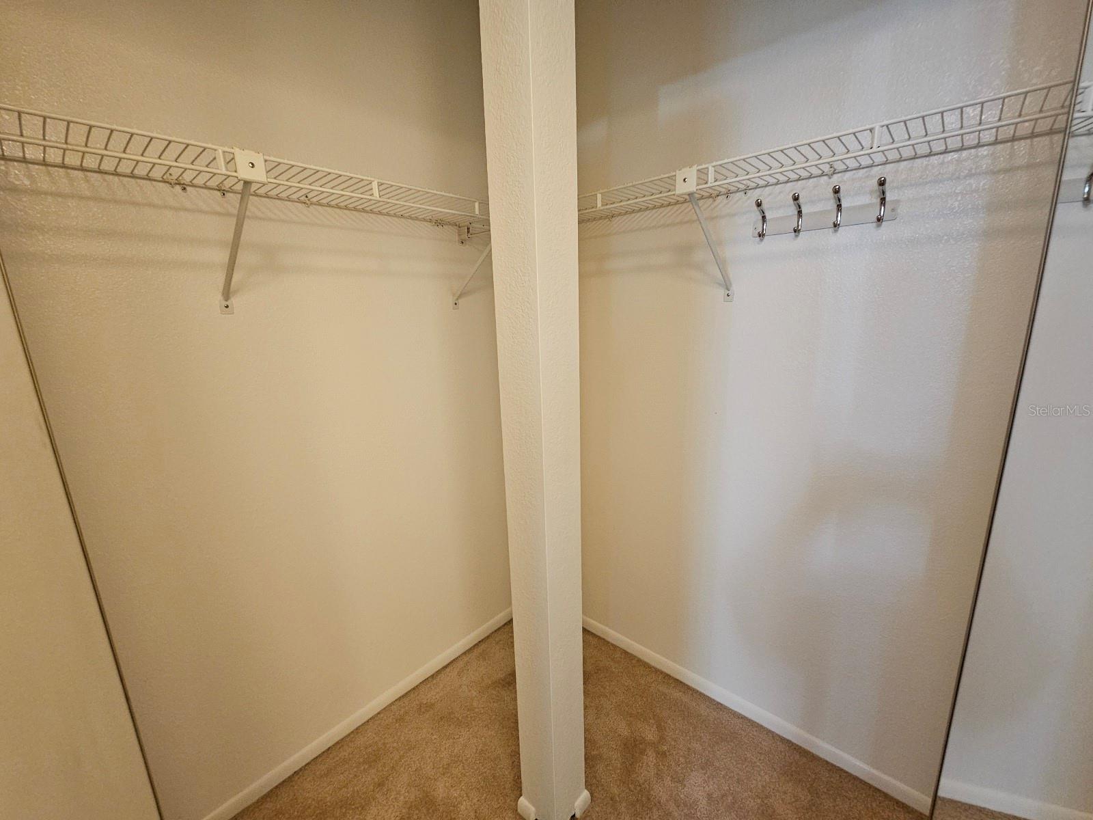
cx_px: 546
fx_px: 410
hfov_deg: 106.2
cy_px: 410
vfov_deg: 89.9
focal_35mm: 13
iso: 400
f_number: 2.2
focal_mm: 2.2
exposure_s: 1/30
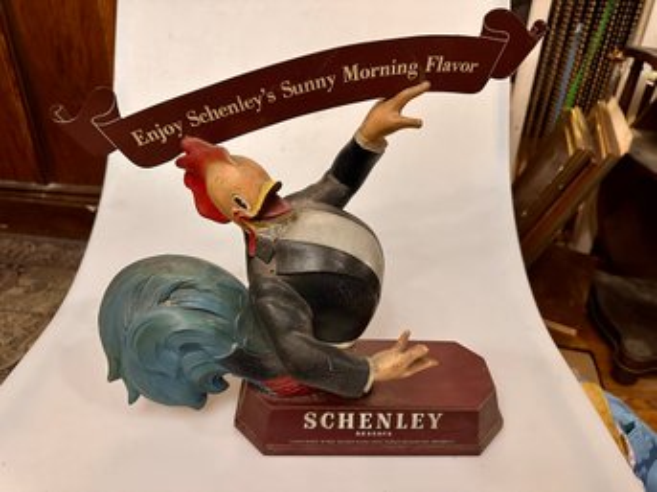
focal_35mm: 24
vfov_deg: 56.8
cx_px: 328
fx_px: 455
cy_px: 246
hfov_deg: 71.6
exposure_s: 1/40
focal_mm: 6.86
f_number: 1.78
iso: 800
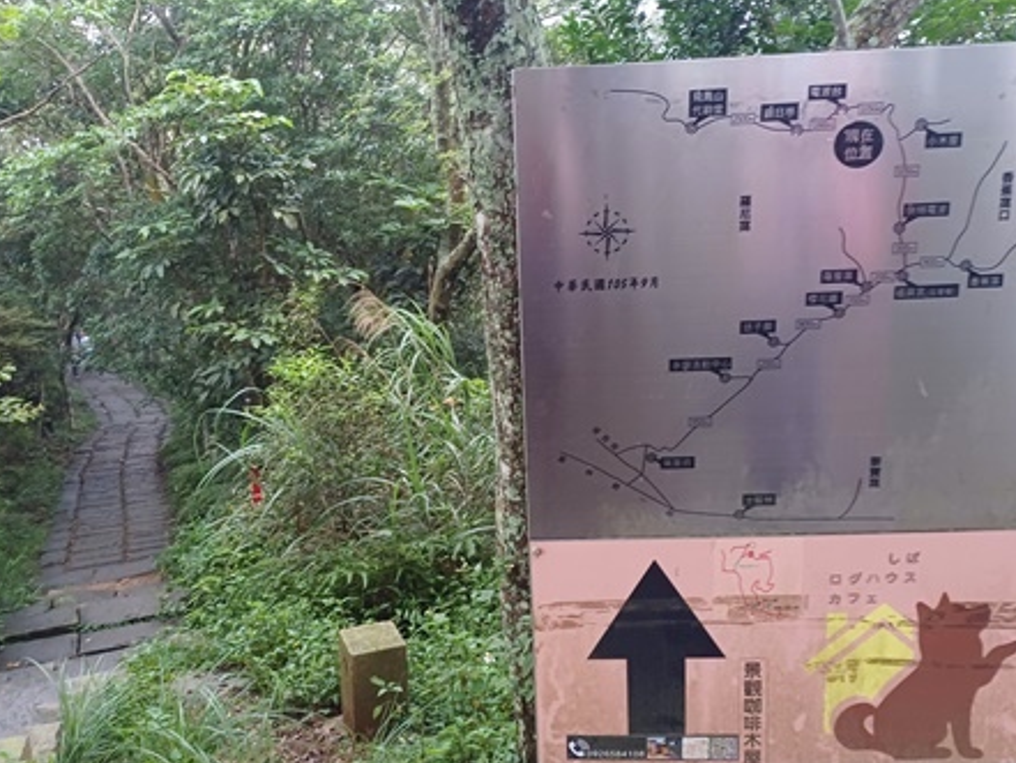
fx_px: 998
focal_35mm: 34
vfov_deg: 41.8
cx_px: 477
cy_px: 401
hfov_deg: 53.9
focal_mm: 4.6
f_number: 1.8
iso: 250
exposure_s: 1/40
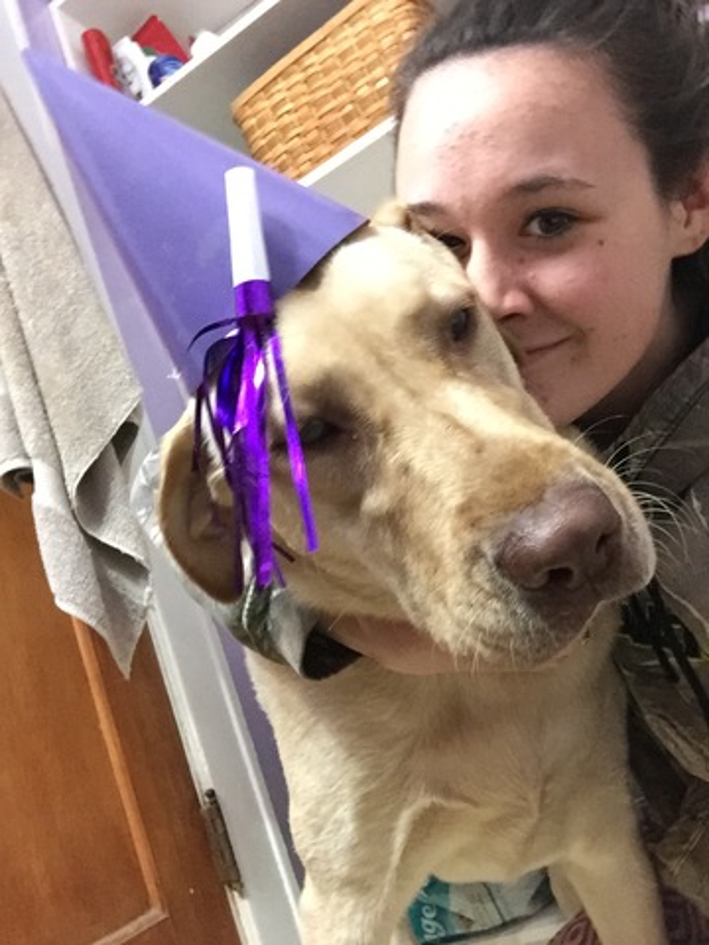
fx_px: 847
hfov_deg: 45.4
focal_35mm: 31
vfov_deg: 58.4
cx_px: 354
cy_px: 472
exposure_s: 1/15
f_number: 2.2
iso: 400
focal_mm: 2.65
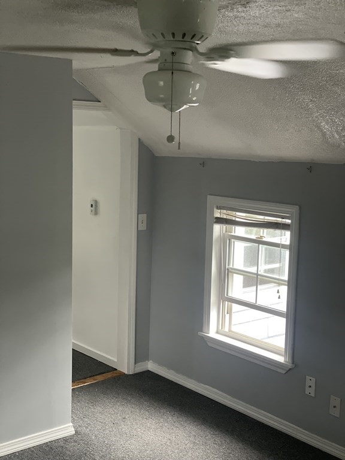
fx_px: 691
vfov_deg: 36.8
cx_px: 172
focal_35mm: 52
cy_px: 230
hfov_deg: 28.0
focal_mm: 6
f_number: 2
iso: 250
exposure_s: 1/40
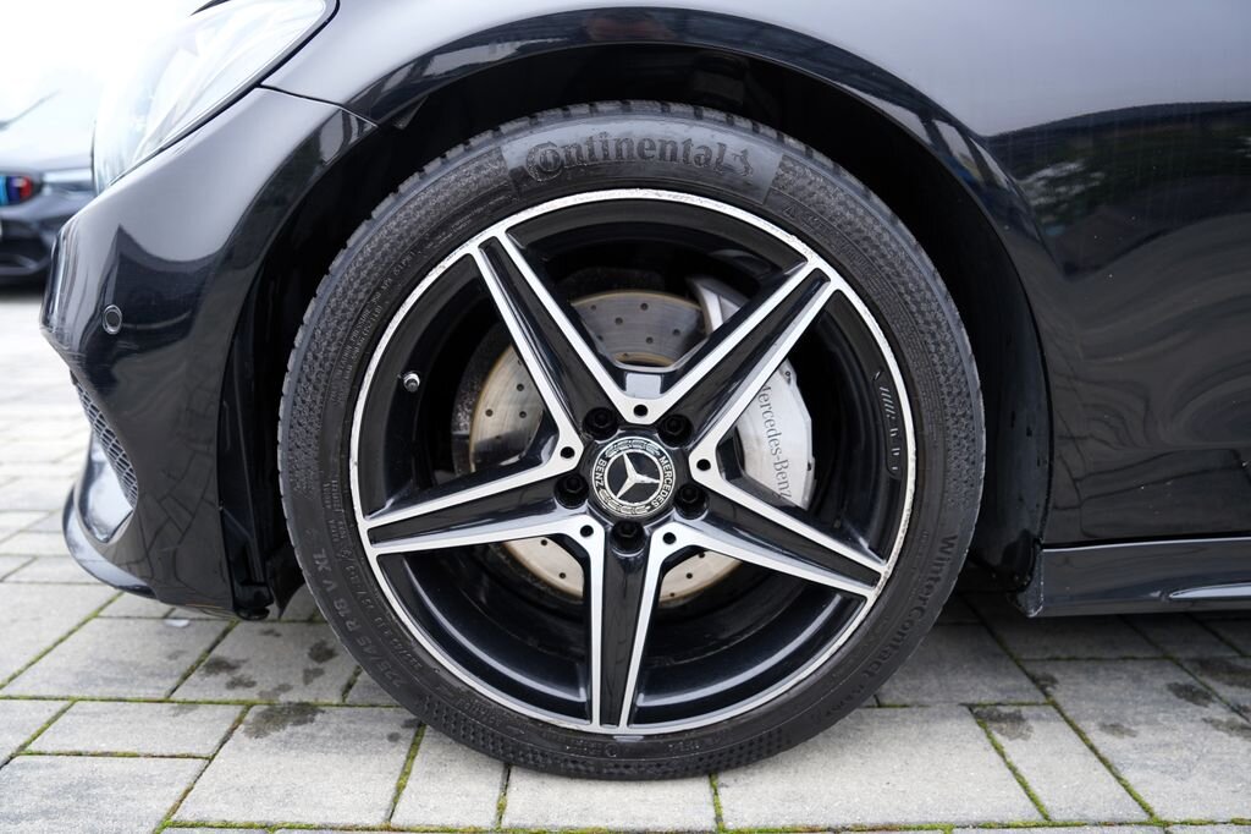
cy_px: 417
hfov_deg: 73.8
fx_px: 834
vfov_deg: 53.1
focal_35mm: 24
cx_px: 626
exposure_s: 1/30
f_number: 2.8
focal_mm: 24
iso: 250
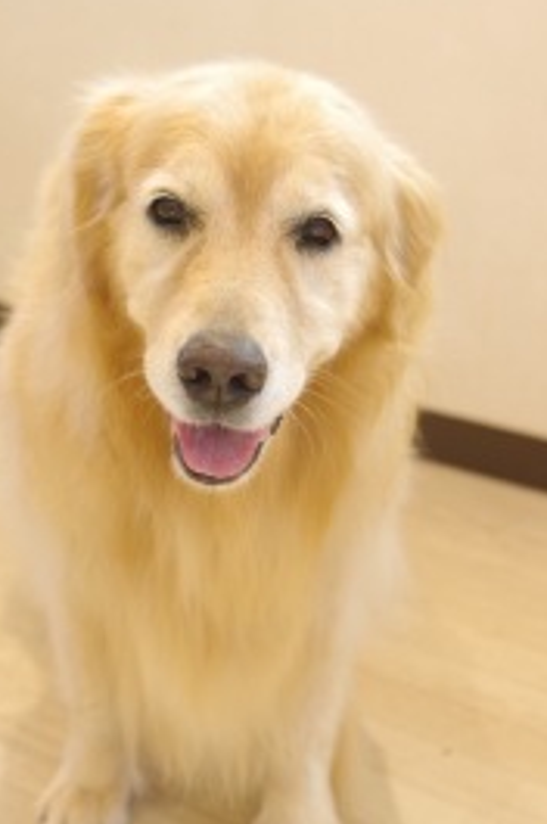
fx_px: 1691
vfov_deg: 27.4
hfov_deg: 18.4
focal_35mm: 74
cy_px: 404
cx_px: 249
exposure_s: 1/100
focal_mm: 33
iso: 2000
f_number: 3.2
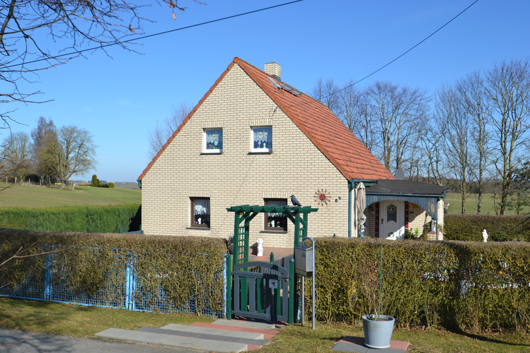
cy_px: 176
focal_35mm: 36
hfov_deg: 53.1
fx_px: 530
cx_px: 265
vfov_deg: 36.9
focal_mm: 24
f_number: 8
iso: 100
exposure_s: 1/250
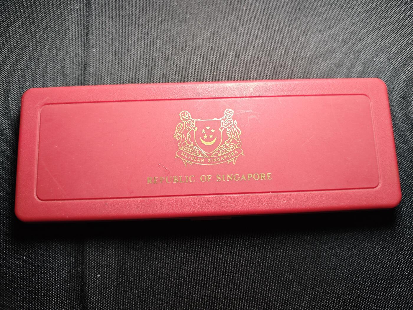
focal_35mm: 24
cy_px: 155
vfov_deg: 56.8
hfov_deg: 71.6
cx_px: 206
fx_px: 286
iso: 200
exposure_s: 1/76.5
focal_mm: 5.84
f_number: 1.6
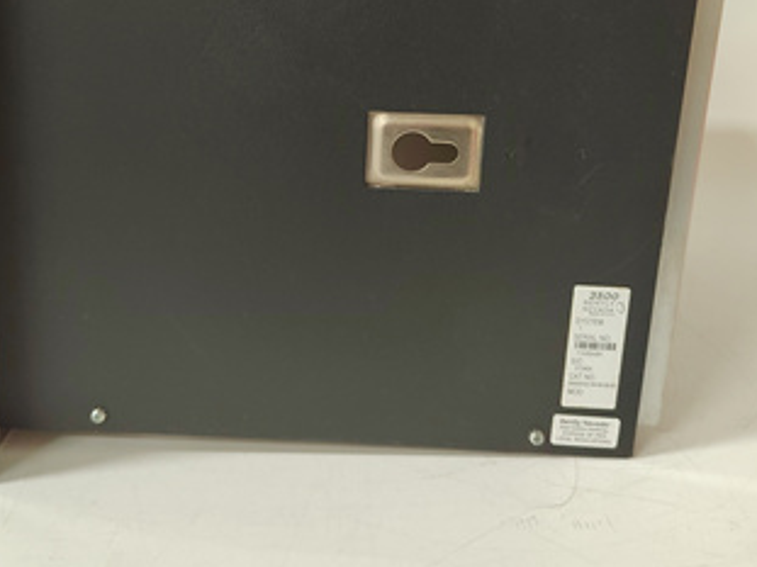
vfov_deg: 37.6
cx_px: 326
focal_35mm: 37
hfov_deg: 50.0
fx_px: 809
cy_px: 133
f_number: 1.9
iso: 1669
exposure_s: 1/50
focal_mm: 5.52
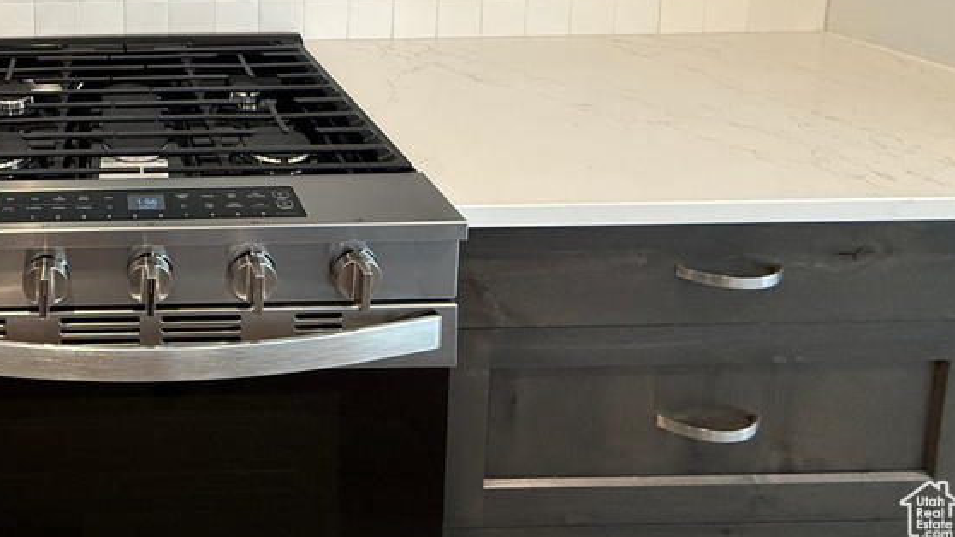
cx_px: 99
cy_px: -103
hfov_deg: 58.3
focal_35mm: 28
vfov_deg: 33.8
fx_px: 709
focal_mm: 2.22
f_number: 2.2
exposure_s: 1/120
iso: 250
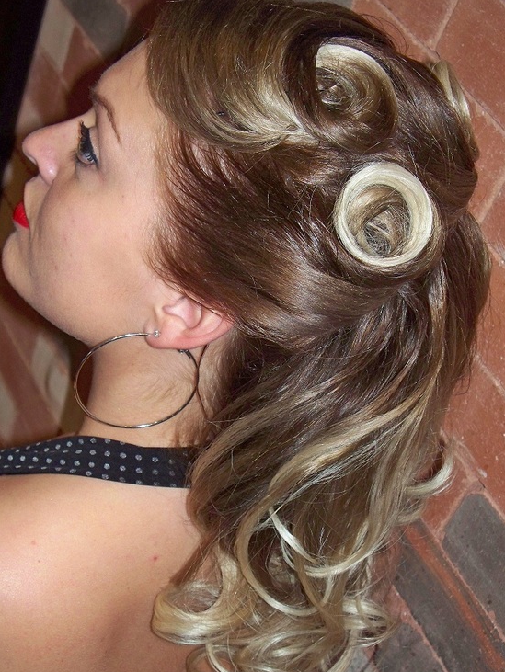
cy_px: 353
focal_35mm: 70
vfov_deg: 27.8
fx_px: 1360
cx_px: 264
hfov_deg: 21.0
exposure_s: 1/30
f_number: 3.1
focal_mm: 12.89
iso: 200
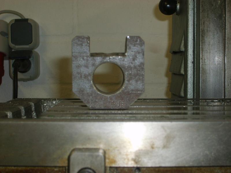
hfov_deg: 31.7
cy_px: 86
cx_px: 116
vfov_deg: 24.0
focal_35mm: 61
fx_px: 407
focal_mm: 10.3
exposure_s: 1/60
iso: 100
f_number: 3.6
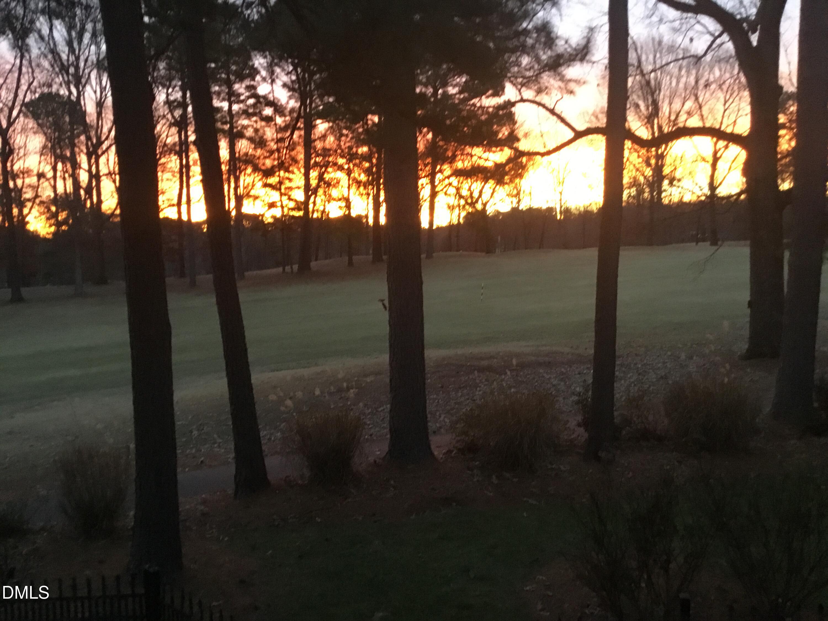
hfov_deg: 58.4
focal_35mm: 31
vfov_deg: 45.4
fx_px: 742
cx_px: 414
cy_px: 310
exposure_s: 1/15
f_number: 2.4
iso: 250
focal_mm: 3.3
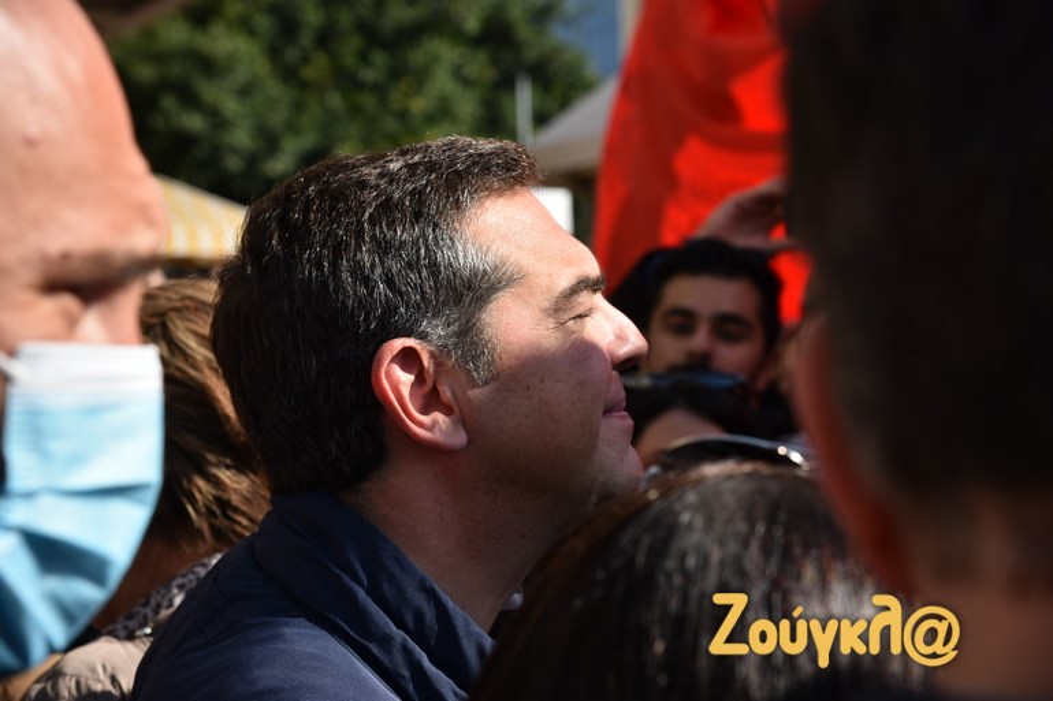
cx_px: 526
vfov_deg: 16.1
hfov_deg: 23.9
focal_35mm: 85
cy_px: 350
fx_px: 2486
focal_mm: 85
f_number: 7.1
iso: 200
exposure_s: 1/500
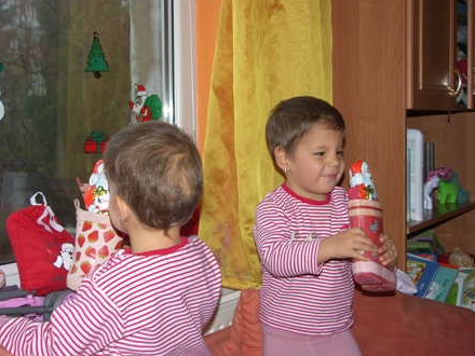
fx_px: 768
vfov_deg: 26.1
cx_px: 240
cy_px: 177
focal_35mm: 56
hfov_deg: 34.3
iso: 50
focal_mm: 14.2
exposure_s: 1/60
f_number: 2.8
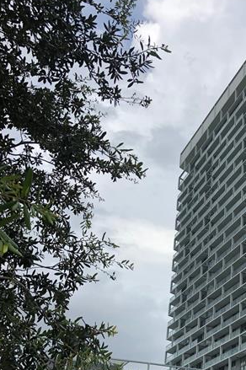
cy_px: 258
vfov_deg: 38.3
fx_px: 524
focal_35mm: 51
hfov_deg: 25.4
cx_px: 234
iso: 20
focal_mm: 3.99
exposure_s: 1/1412
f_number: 1.8
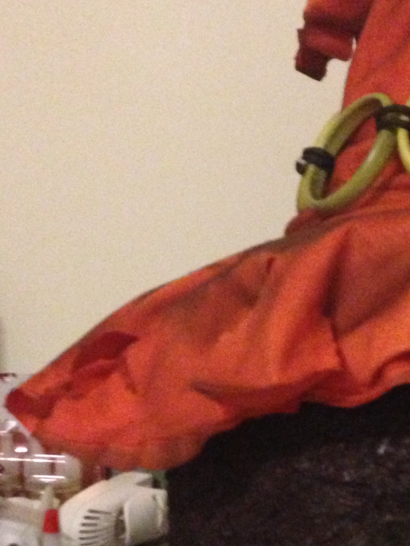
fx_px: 1216
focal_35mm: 77
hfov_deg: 18.4
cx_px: 455
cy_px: 414
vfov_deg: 25.0
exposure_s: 1/15
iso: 800
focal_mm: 4.13
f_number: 2.4
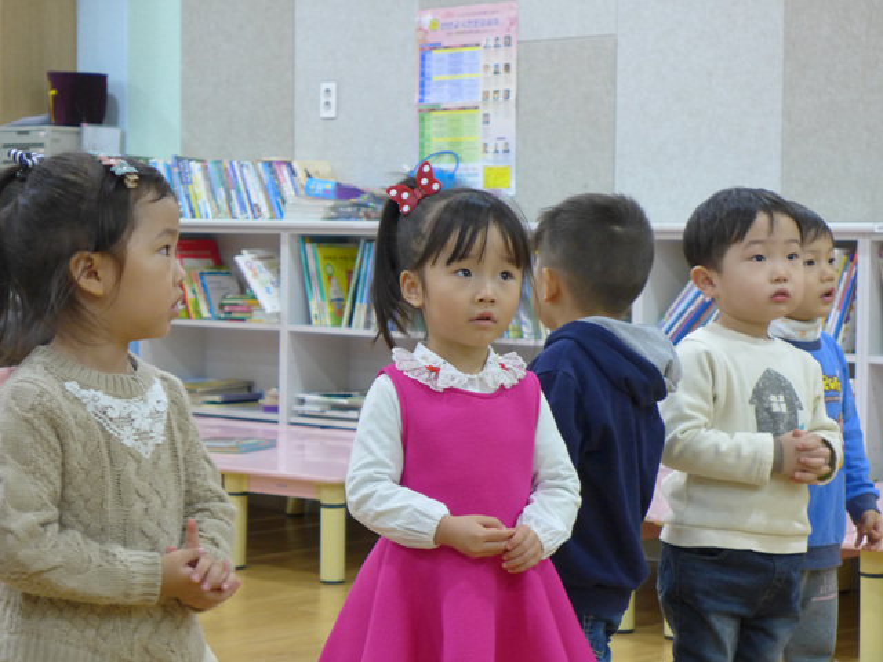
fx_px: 2296
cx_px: 442
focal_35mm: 90
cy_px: 331
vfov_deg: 16.4
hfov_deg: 21.8
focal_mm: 17.7
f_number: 2.3
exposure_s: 1/100
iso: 400
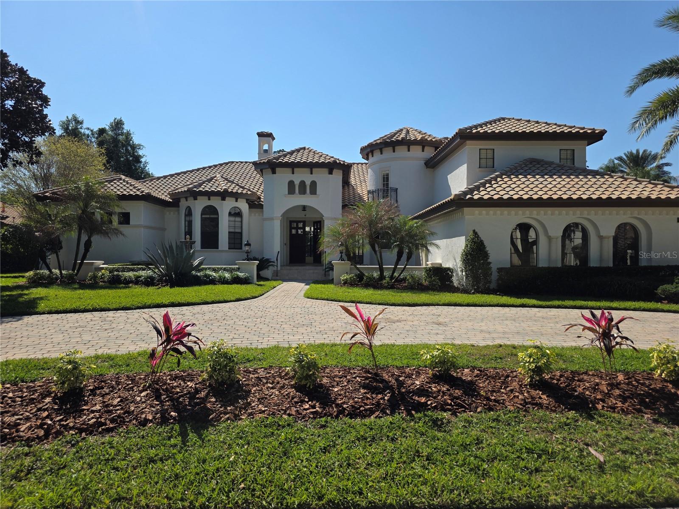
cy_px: 254
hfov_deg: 73.9
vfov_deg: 58.9
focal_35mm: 23
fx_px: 451
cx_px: 340
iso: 80
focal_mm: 6.3
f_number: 1.7
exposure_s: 1/7944
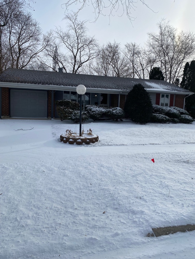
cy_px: 130
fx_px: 195
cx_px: 98
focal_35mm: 26
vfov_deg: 67.3
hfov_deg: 53.1
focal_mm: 4.25
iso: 32
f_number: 1.8
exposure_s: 1/3846
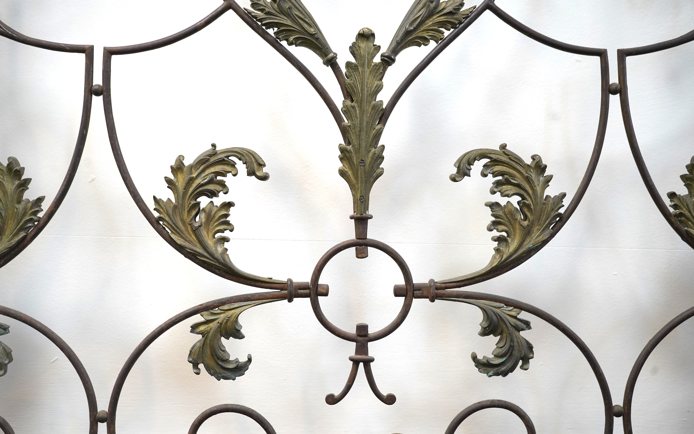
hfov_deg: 48.2
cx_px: 346
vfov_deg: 31.2
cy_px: 231
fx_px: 775
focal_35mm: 41
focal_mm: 40
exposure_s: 1/80
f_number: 6.3
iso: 2000
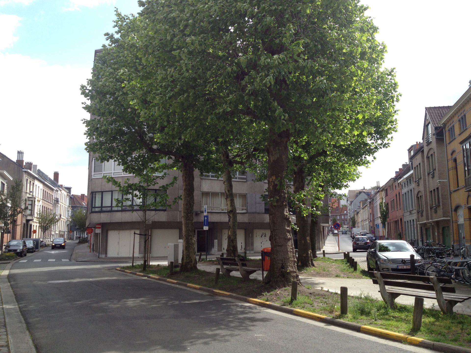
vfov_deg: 40.7
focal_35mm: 35
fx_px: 476
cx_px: 236
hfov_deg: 52.6
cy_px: 176
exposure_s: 1/812
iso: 50
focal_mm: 4.28
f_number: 2.4
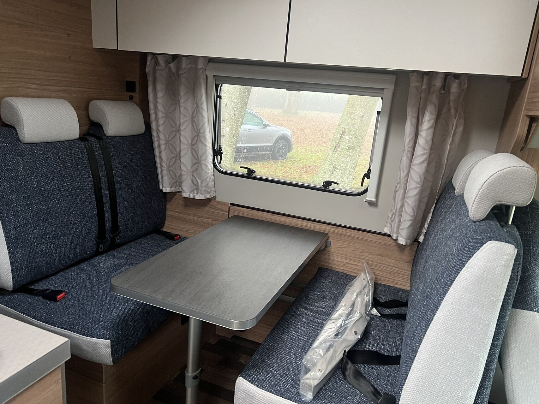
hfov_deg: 67.3
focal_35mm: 26
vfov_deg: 53.1
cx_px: 270
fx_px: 405
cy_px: 202
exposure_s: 1/51
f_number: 1.5
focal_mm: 5.7
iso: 500
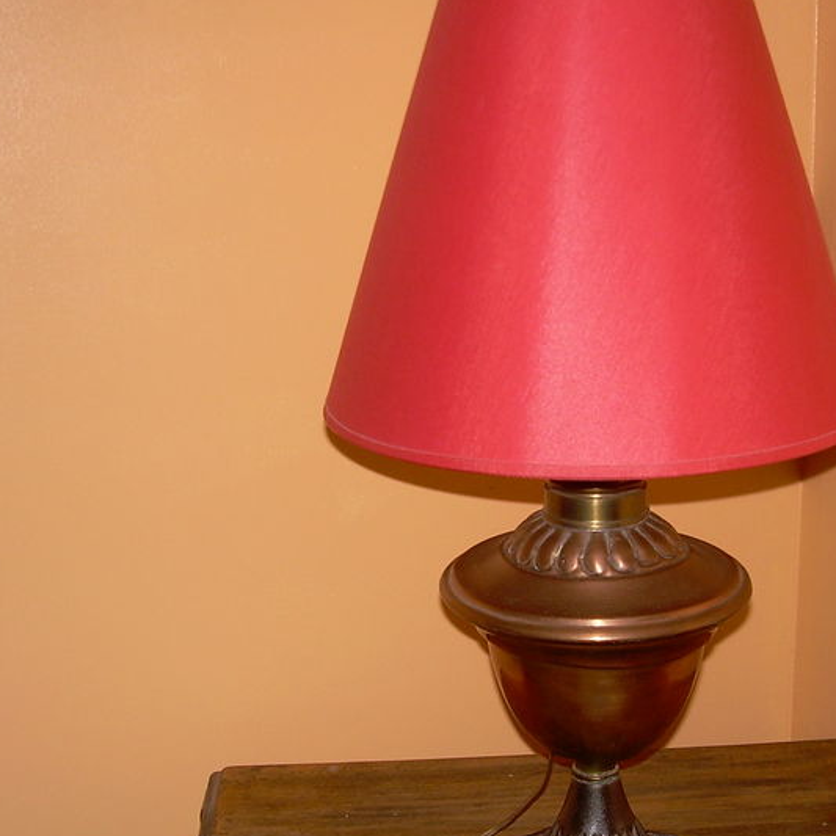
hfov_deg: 27.3
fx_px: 1721
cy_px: 494
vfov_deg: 27.2
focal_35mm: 63
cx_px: 483
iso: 50
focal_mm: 6.3
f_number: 2.8
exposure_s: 1/60
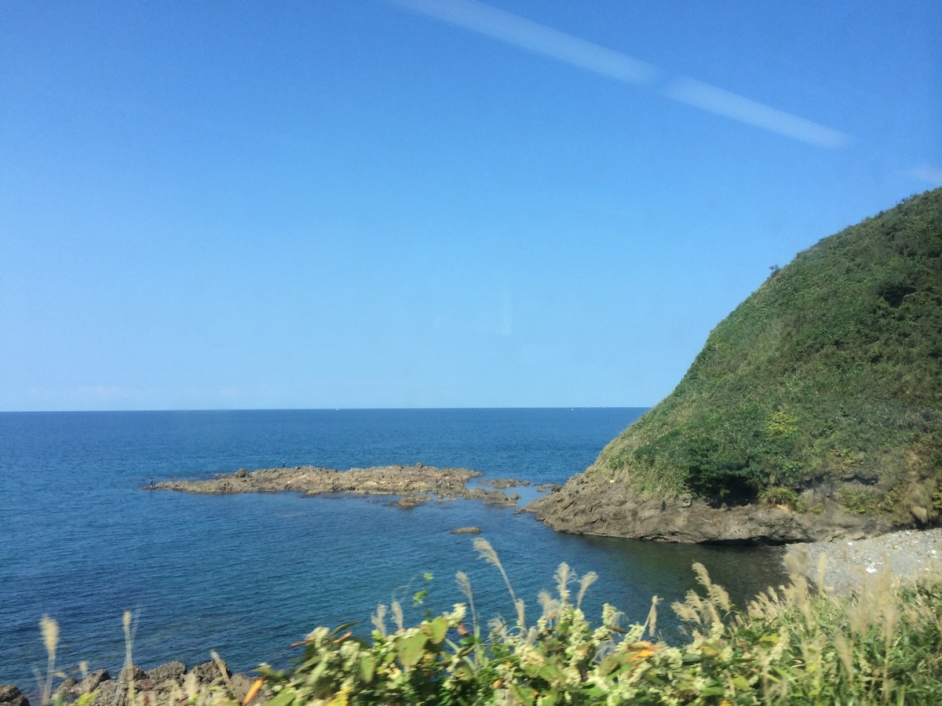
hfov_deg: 60.0
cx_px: 471
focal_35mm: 30
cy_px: 353
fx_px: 816
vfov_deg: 46.8
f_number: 2.2
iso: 32
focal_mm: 4.12
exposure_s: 1/1325
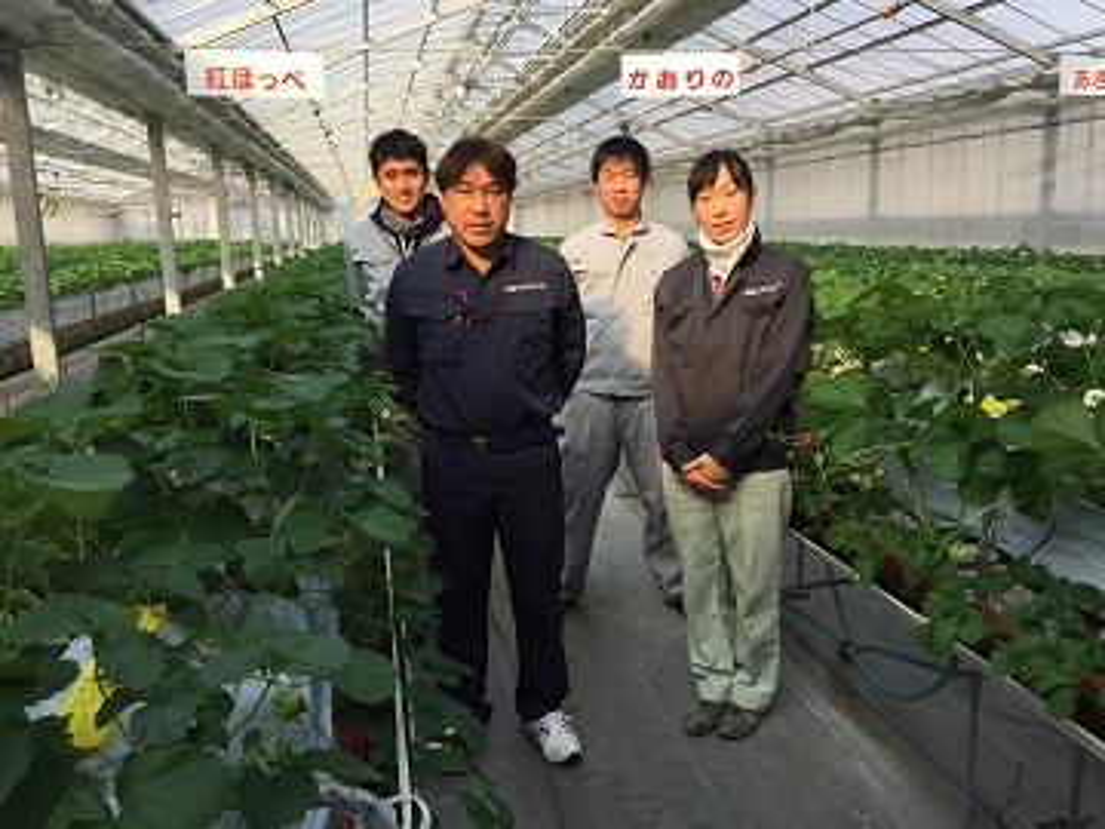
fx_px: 926
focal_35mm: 29
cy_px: 414
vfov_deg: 48.2
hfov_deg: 61.7
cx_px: 552
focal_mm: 4.15
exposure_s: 1/590
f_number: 2.2
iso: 32
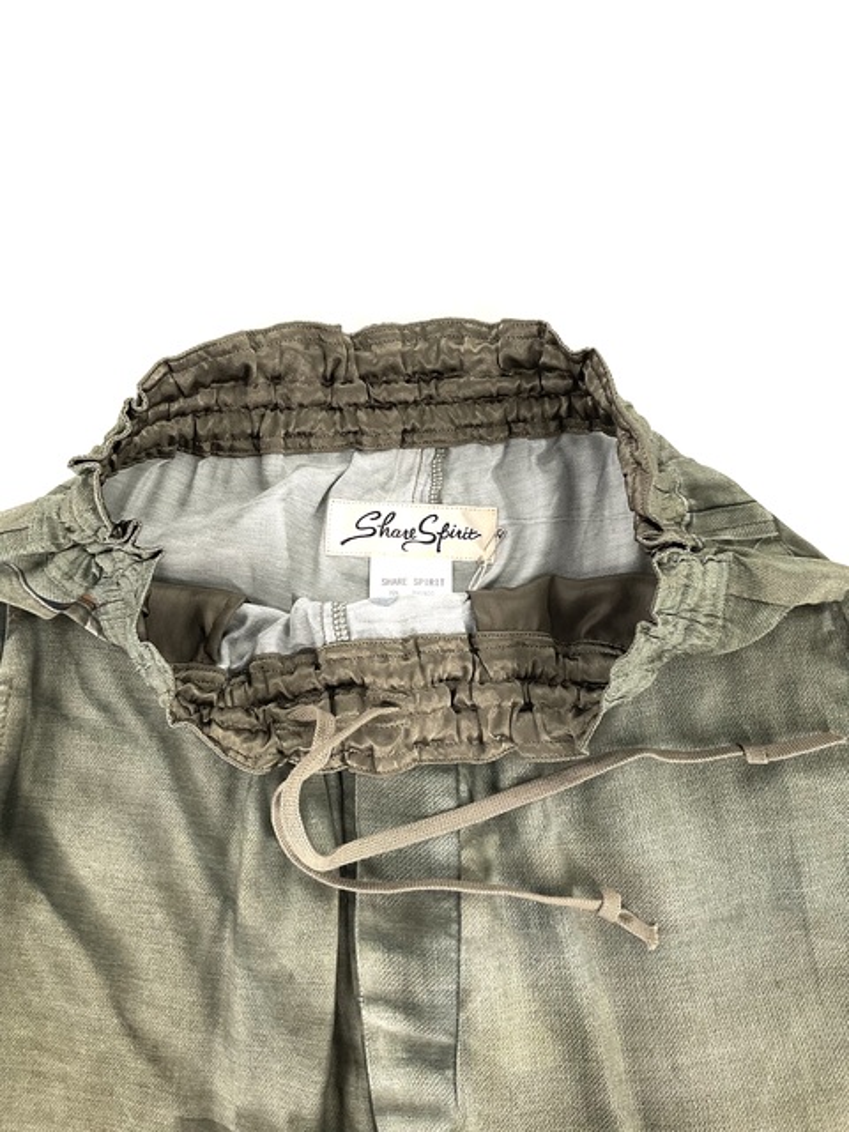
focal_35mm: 29
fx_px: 948
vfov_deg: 61.7
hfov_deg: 48.2
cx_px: 424
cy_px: 566
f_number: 1.8
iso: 25
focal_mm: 3
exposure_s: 1/120
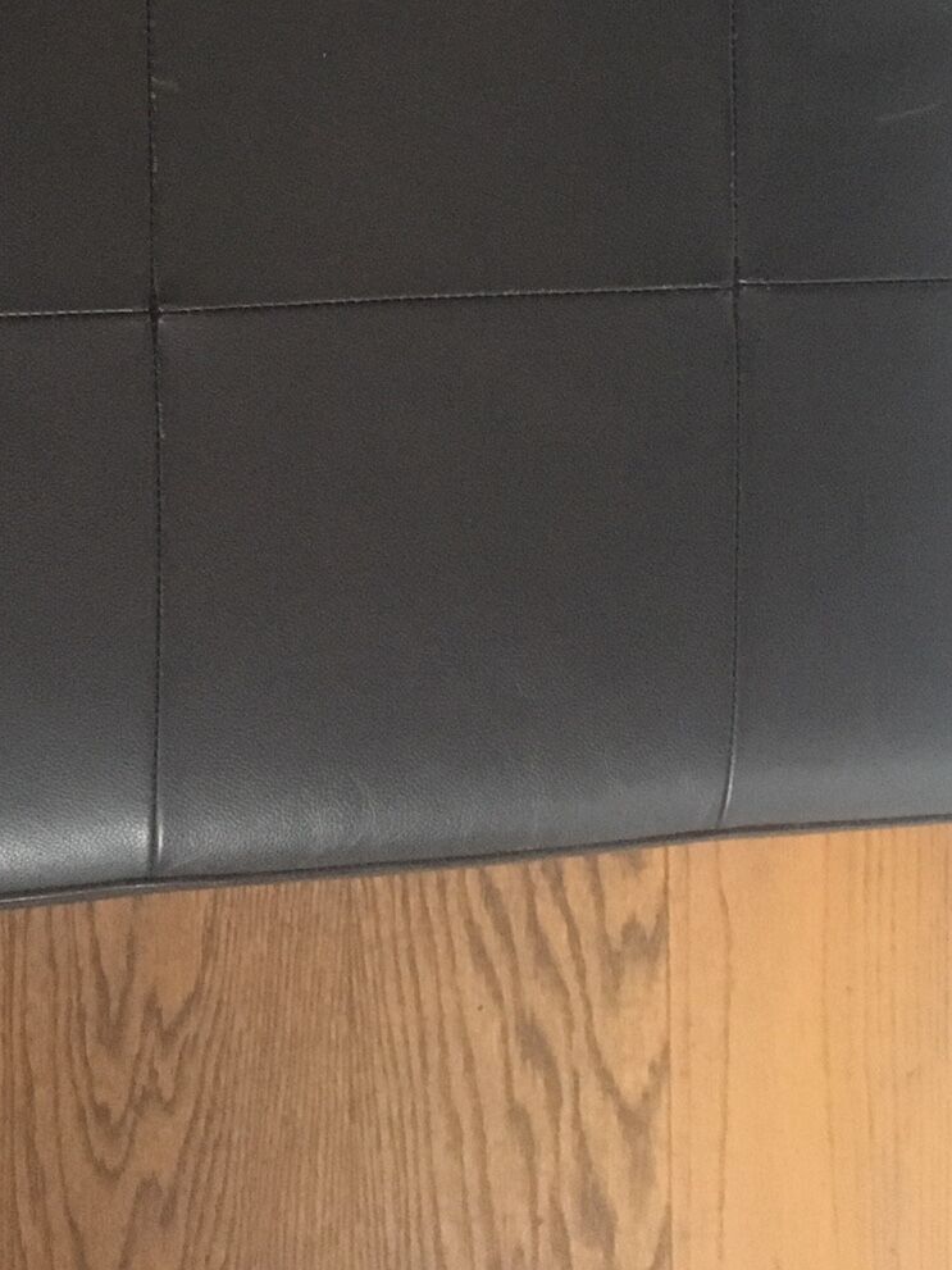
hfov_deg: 24.8
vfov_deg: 30.3
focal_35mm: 59
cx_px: 384
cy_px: -21
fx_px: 2164
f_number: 2.2
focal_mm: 4.15
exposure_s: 1/17
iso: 320
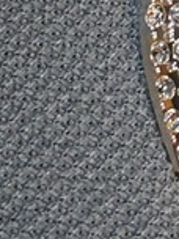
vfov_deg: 6.8
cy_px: -184
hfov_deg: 5.0
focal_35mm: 285
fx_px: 1965
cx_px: 458
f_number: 1.9
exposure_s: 1/50
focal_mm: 6.12
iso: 1250
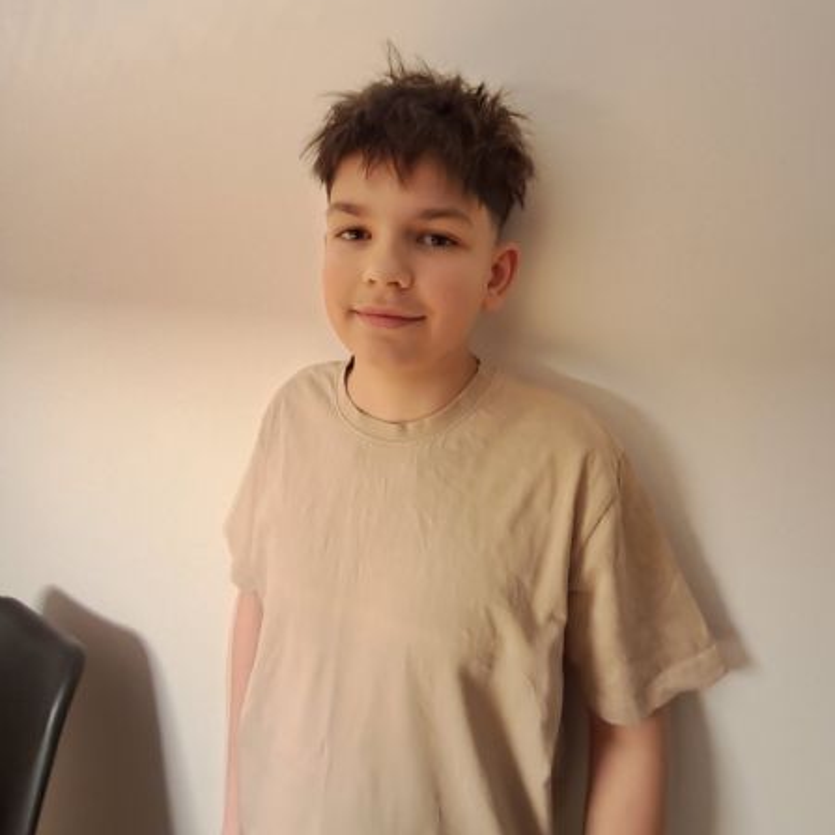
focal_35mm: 19
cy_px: 321
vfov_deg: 76.5
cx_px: 418
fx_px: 519
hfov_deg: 77.7
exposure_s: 1/8
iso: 200
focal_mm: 1.64
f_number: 2.2
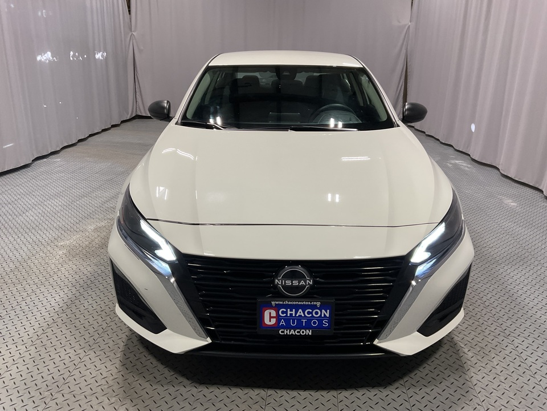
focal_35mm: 29
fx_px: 458
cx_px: 274
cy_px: 206
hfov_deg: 61.7
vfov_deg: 48.2
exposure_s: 1/120
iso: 40
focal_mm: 3
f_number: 1.8
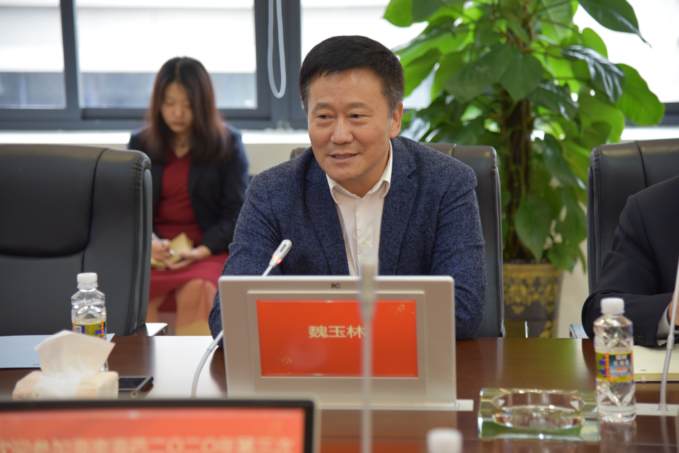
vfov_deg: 14.4
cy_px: 226
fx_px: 1792
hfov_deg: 21.5
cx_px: 340
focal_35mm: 95
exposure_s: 1/60
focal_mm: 95
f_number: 4
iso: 800
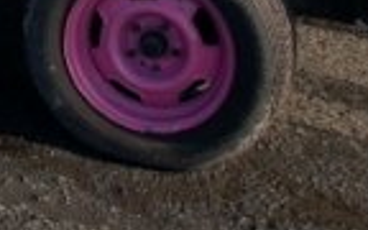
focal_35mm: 122
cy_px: -225
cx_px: -166
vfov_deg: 10.0
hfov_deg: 15.9
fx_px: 1224
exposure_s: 1/1000
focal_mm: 18
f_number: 4.5
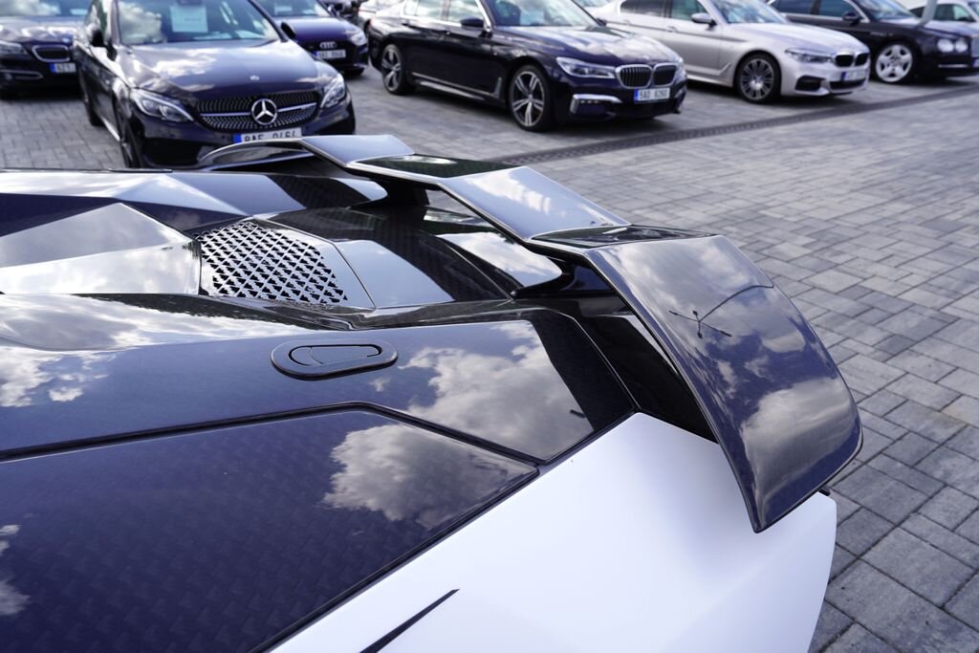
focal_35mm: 24
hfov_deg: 73.7
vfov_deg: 53.1
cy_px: 326
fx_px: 653
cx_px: 490
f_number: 7.1
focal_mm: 24
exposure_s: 1/100
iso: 100
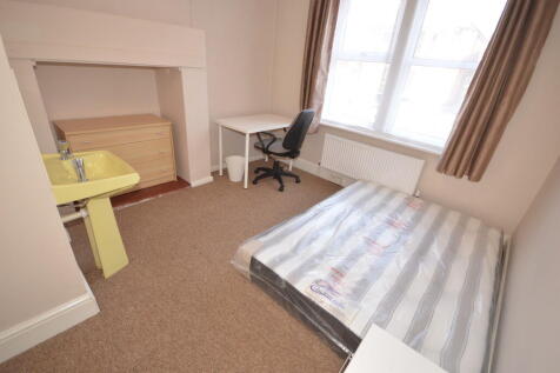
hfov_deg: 100.4
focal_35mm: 15
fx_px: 233
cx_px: 280
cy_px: 186
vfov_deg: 77.3
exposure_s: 1/80
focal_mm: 10
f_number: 4.5
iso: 400
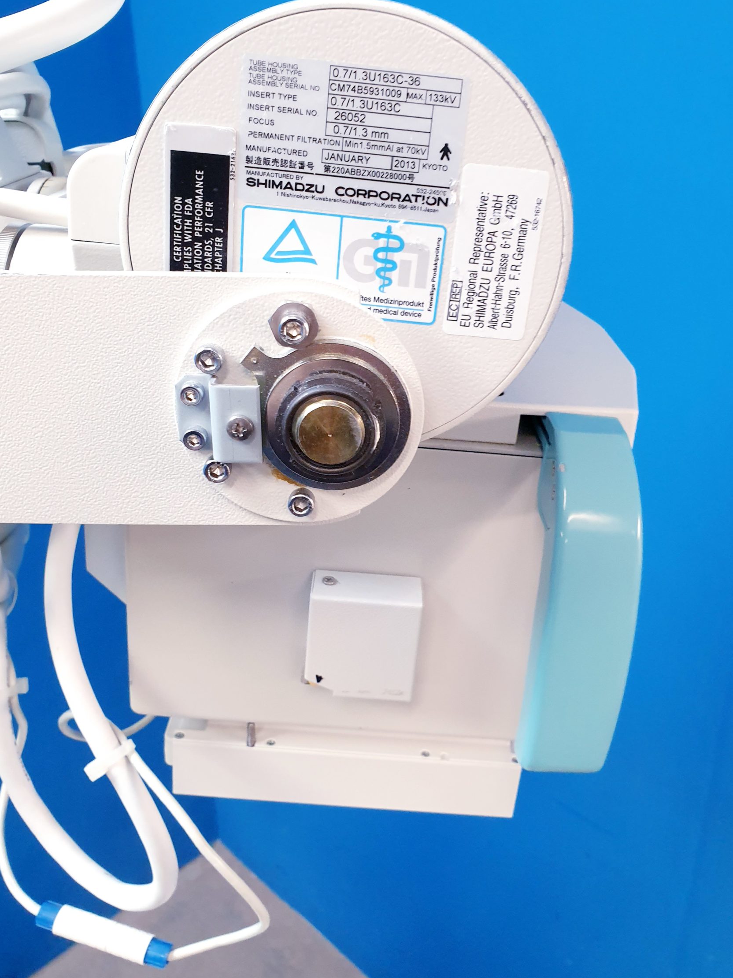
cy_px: 451
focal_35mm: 30
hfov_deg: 46.8
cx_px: 373
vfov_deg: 59.9
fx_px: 847
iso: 250
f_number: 2.4
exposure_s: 1/50
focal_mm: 4.3
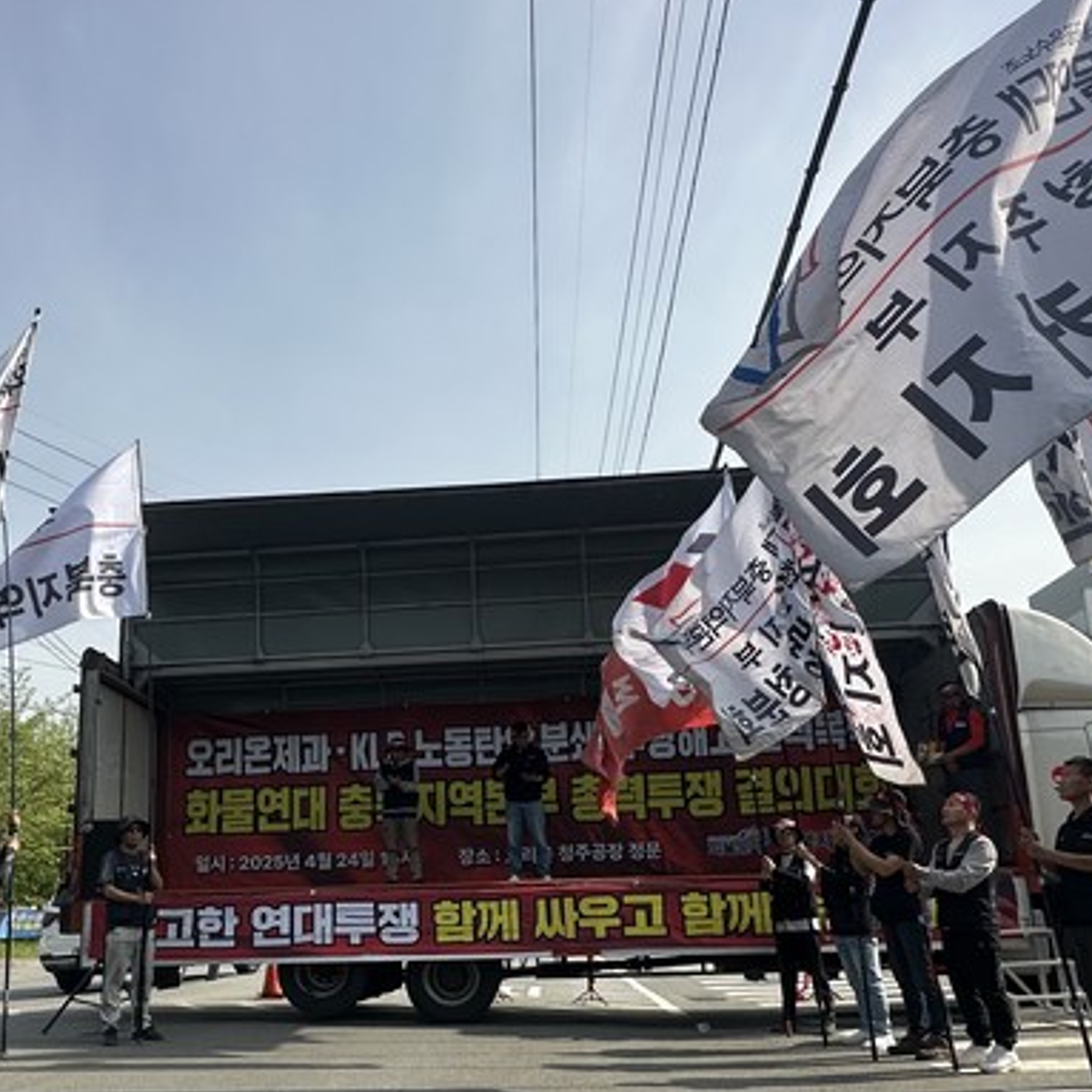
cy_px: 687
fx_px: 1106
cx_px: 402
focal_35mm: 31
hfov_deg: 51.9
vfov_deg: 51.9
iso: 50
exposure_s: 1/2304
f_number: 2.2
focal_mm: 2.22
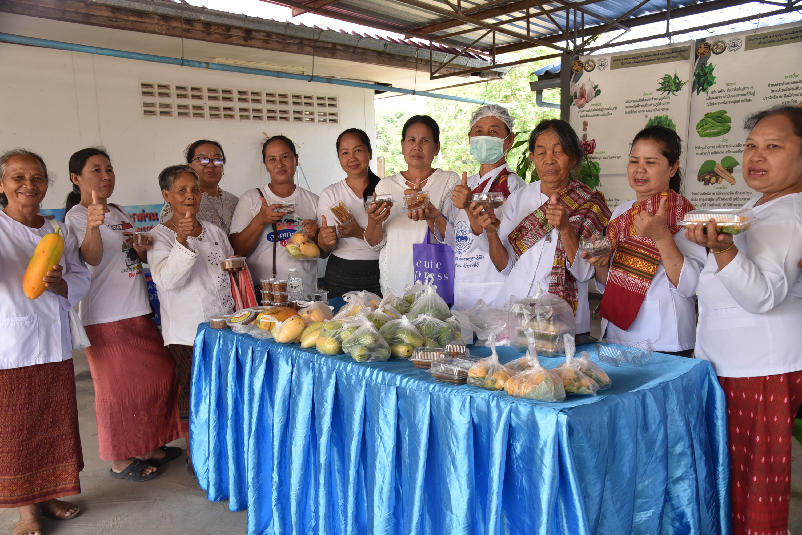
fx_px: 691
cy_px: 268
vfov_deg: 42.4
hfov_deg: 60.3
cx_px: 401
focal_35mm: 31
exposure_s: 1/125
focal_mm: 31
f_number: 5.6
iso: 400
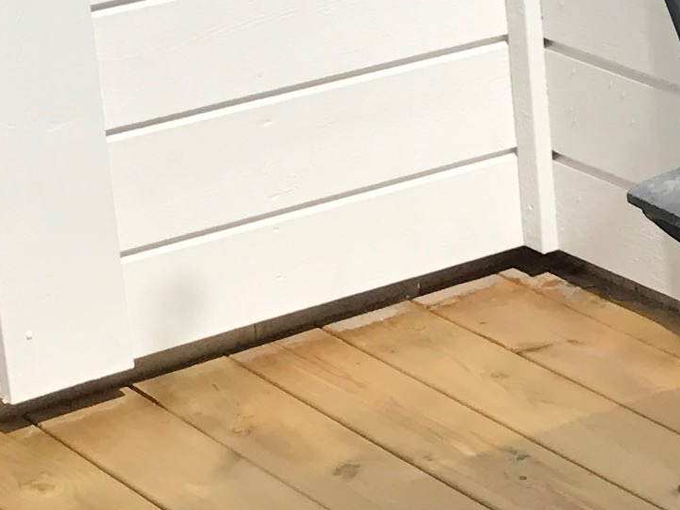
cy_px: -7
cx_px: 1391
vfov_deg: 9.4
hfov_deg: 11.4
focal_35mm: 156
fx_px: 3064
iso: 20
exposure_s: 1/4167
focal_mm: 3.99
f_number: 1.8
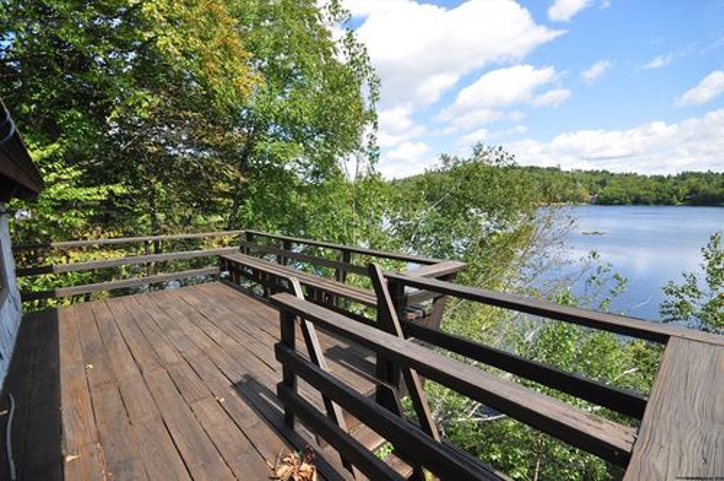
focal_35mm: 15
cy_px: 240
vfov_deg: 77.2
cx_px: 362
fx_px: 301
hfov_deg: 100.5
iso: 320
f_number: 8
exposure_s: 1/400
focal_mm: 10
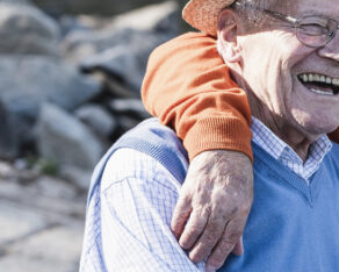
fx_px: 2841
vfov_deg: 5.5
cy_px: 176
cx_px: 483
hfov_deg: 6.7
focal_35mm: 283
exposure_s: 1/500
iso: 200
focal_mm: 86
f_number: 3.5
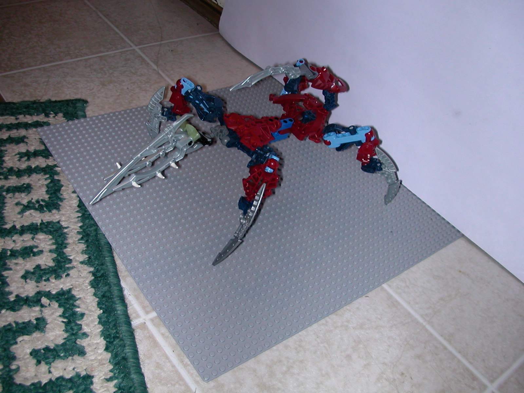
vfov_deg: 38.7
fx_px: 560
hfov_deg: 50.1
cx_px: 262
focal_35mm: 37
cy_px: 196
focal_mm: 5.6
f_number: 2.7
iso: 100
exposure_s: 1/59.9
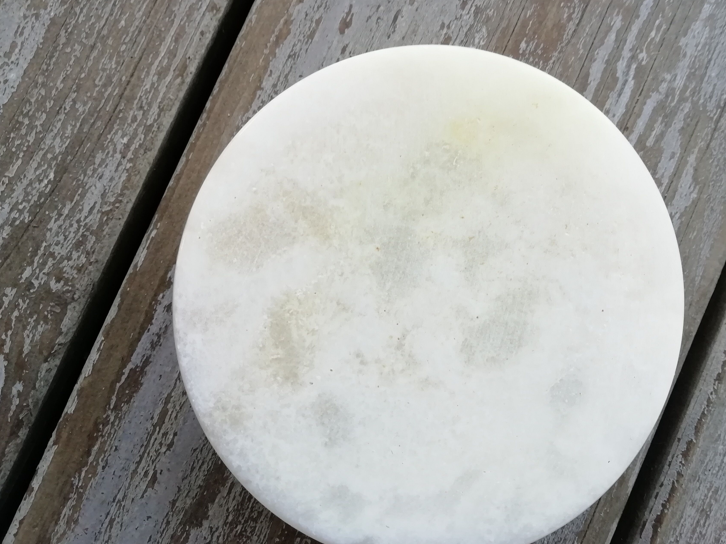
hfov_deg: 56.5
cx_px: 424
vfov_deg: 44.2
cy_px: 267
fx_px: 671
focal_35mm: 32
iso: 100
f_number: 2.2
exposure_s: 1/100
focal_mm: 3.21
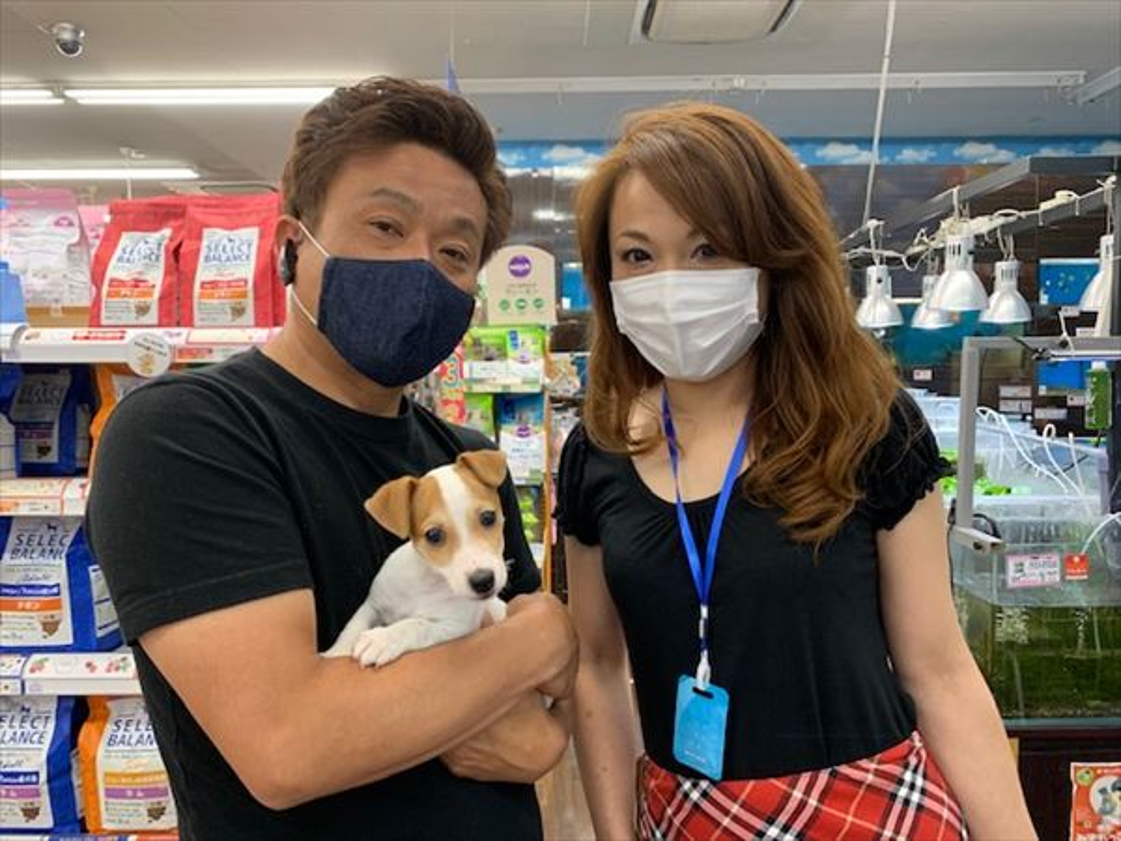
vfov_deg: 53.1
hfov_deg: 67.3
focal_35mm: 26
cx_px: 560
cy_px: 420
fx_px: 842
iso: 125
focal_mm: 4.25
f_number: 1.8
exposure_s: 1/60
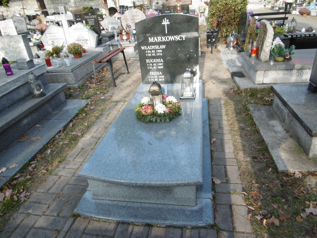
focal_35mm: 24
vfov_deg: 56.8
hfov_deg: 71.6
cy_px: 119
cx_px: 158
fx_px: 220
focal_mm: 4.3
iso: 100
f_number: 3.1
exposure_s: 1/250
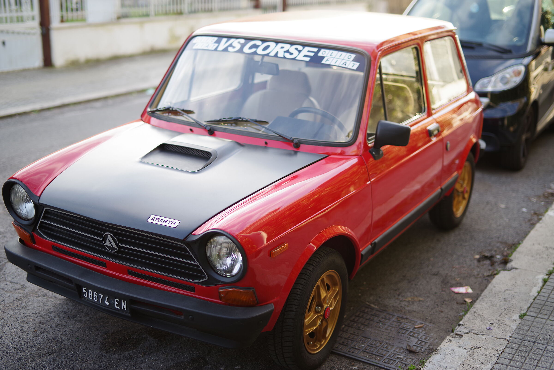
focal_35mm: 50
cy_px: 185
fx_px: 770
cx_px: 277
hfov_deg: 39.6
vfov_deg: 27.0
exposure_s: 1/640
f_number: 1.4
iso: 200
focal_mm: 50
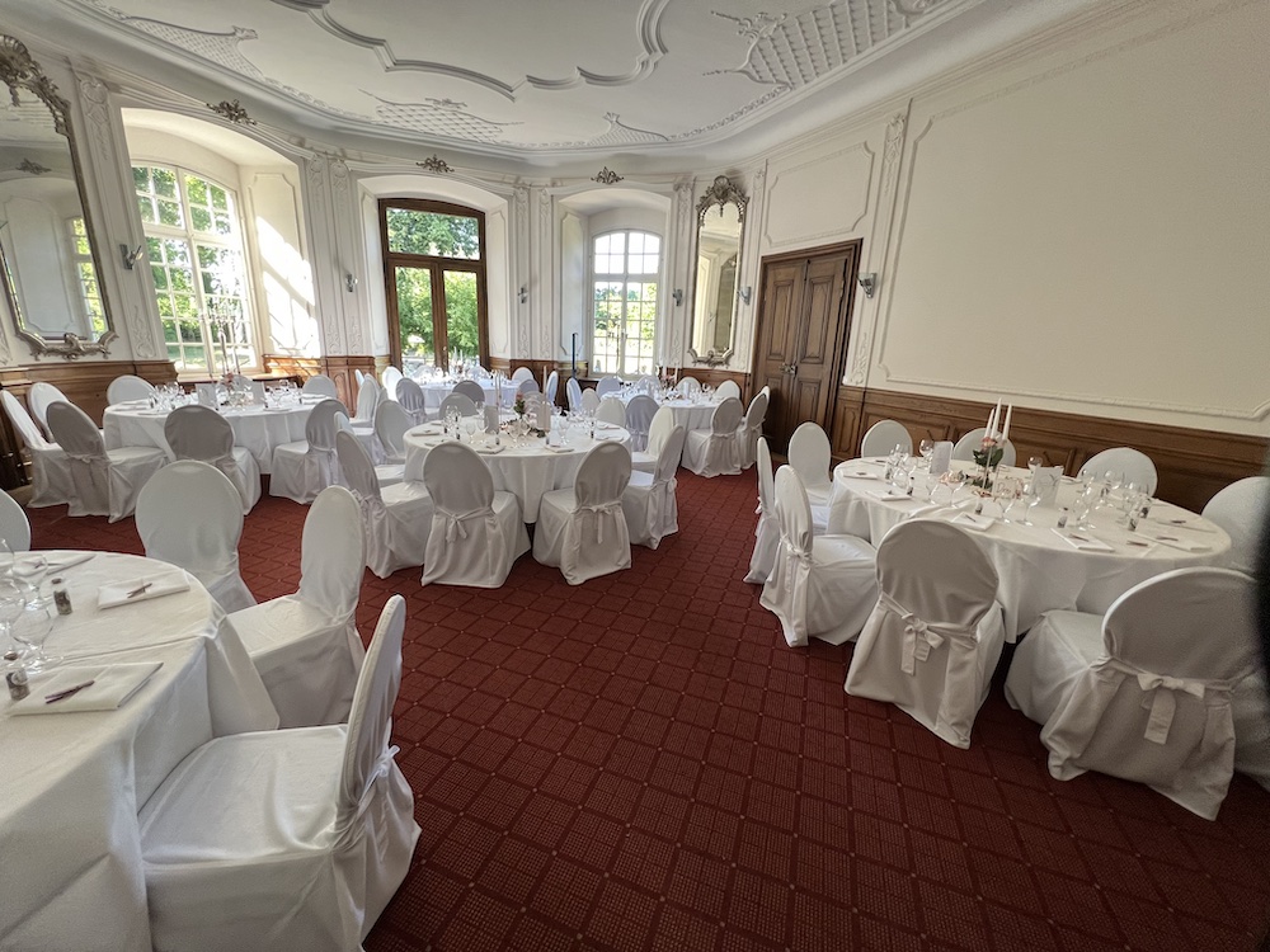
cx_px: 635
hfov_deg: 106.2
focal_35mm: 13
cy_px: 476
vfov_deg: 89.9
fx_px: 477
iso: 160
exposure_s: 1/99
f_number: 1.8
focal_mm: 1.57
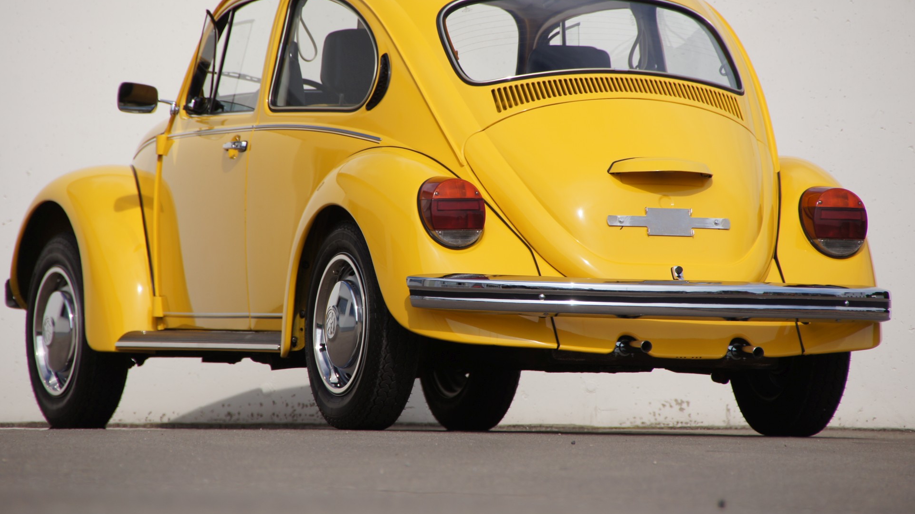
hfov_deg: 6.5
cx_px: 457
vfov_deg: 3.7
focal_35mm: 330
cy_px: 214
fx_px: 8006
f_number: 6.3
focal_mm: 210
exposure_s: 1/500
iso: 100
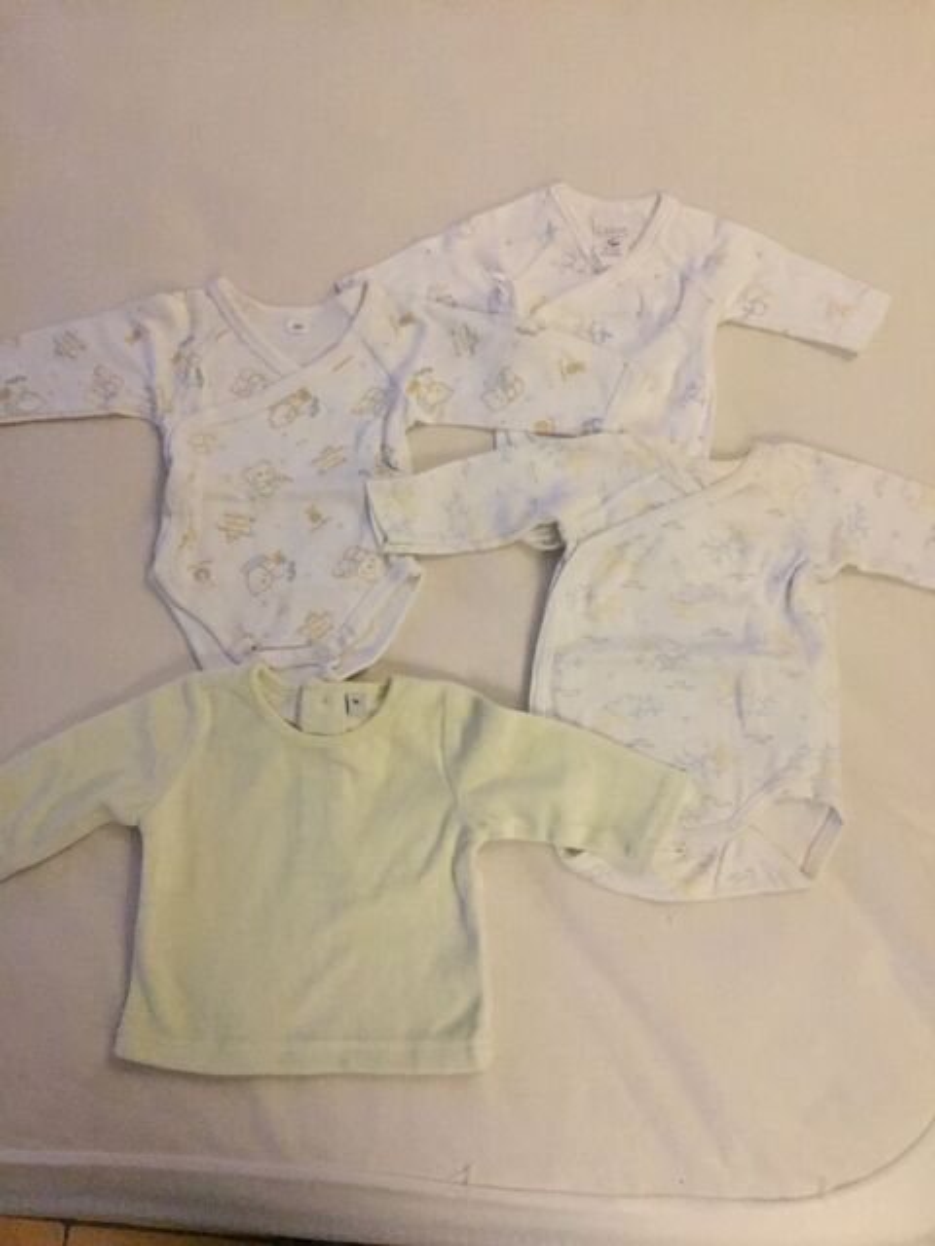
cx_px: 468
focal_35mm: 29
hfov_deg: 48.2
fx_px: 1044
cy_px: 623
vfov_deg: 61.7
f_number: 2.2
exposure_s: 1/17
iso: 320
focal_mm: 4.15
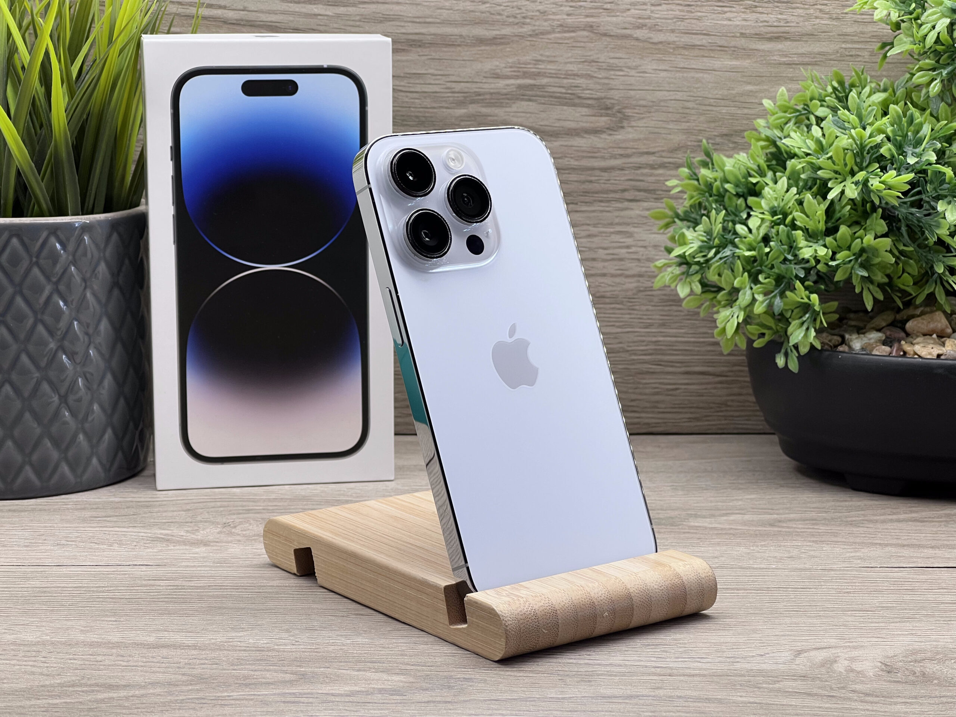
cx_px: 478
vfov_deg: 19.1
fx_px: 2127
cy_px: 358
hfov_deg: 25.3
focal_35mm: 77
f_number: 2.8
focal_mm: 9
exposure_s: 1/100
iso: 64
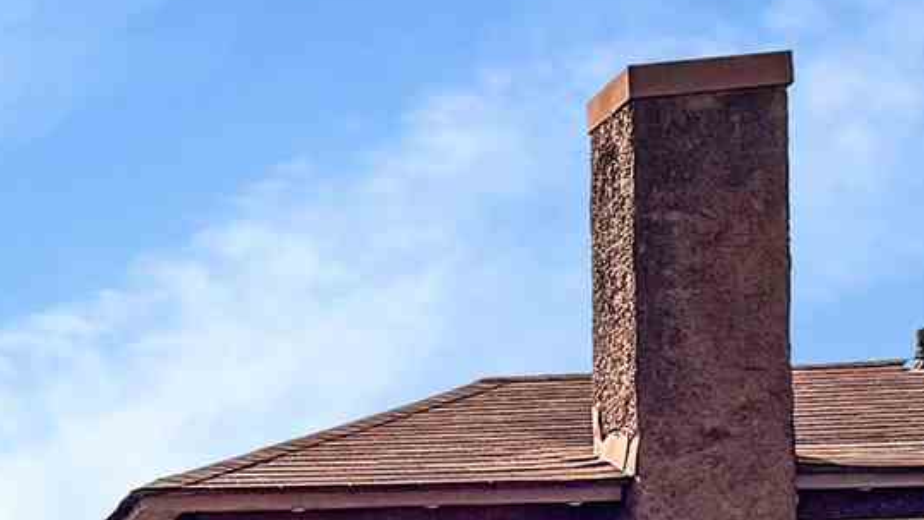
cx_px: -1519
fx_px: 3650
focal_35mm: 149
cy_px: 1263
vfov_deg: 7.6
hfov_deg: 11.2
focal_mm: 6.76
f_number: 1.78
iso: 80
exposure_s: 1/7092
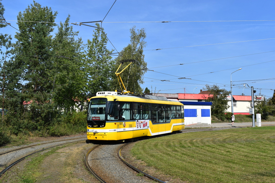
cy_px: 92
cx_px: 138
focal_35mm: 38
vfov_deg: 35.5
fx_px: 286
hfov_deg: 51.3
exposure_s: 1/500
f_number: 11
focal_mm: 25
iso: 200
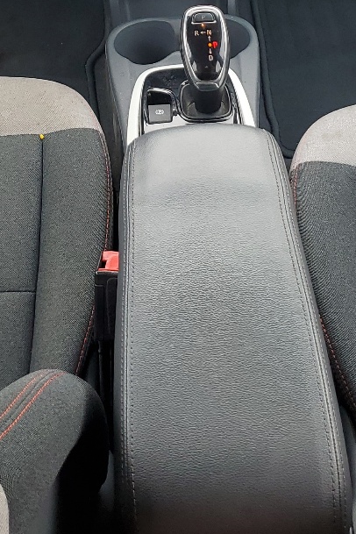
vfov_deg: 27.1
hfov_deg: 19.2
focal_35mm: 71
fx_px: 1053
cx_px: 182
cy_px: 20
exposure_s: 1/152
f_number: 1.5
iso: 50
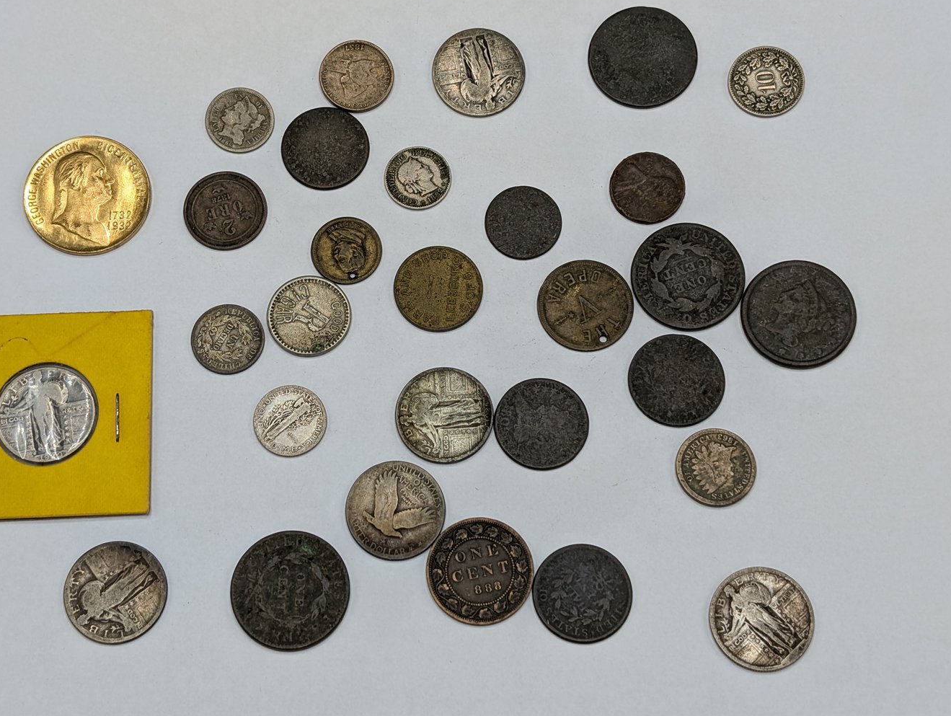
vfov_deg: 26.2
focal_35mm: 56
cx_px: 436
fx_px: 1541
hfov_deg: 34.3
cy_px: 330
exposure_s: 1/347
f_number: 1.68
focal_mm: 6.9
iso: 25
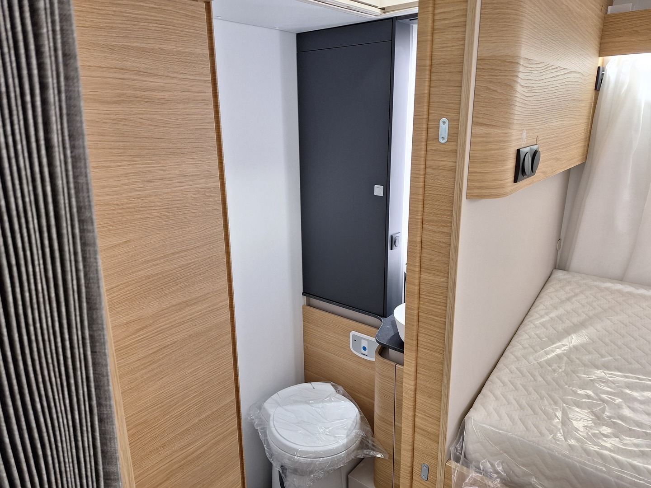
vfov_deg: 58.9
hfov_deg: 73.9
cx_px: 326
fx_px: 433
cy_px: 244
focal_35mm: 23
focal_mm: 5.54
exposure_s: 1/50
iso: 160
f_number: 1.8
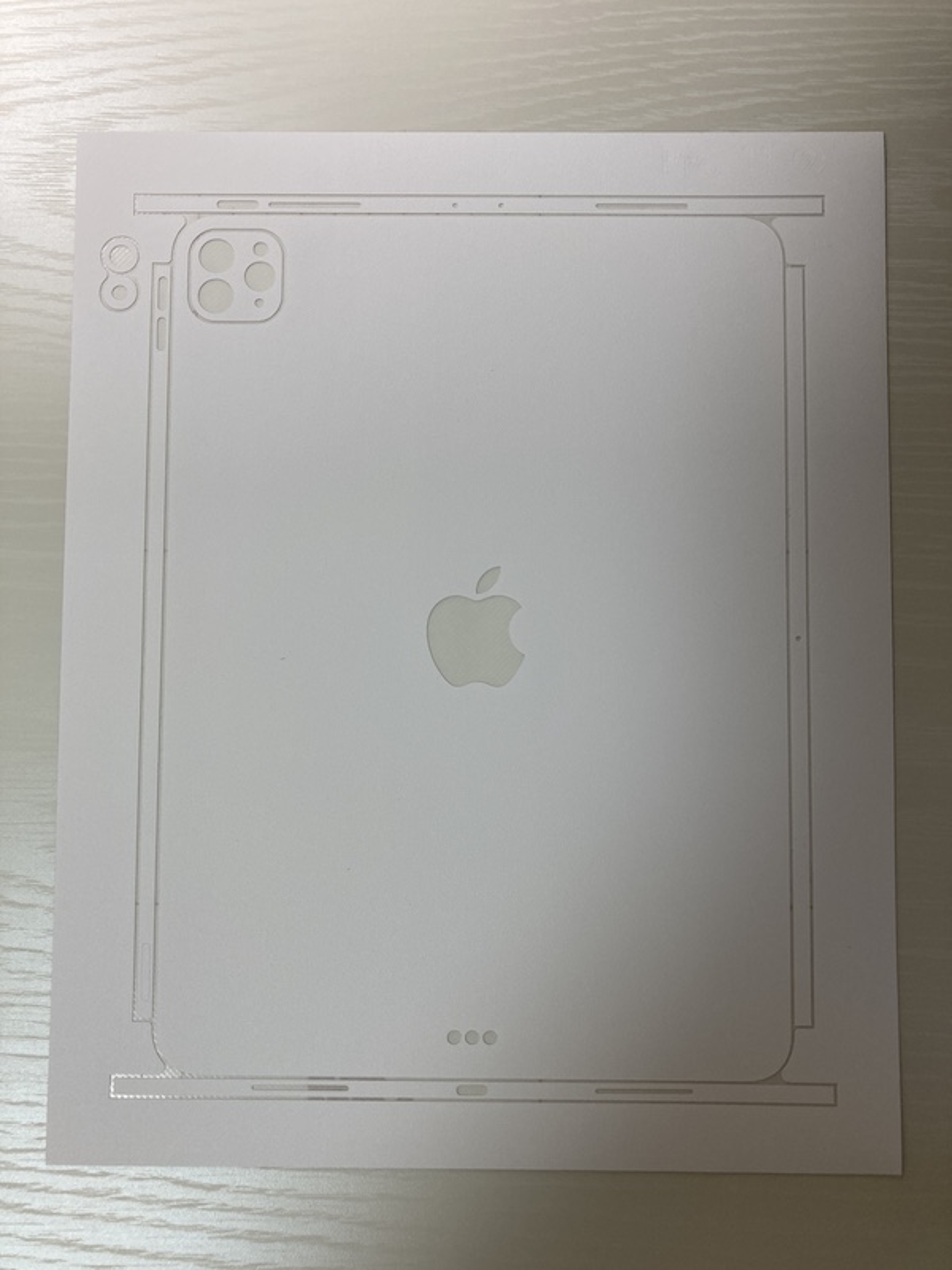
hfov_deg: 49.7
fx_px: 1027
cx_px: 476
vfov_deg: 63.4
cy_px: 635
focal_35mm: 28
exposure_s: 1/60
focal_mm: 3.99
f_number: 1.8
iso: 40
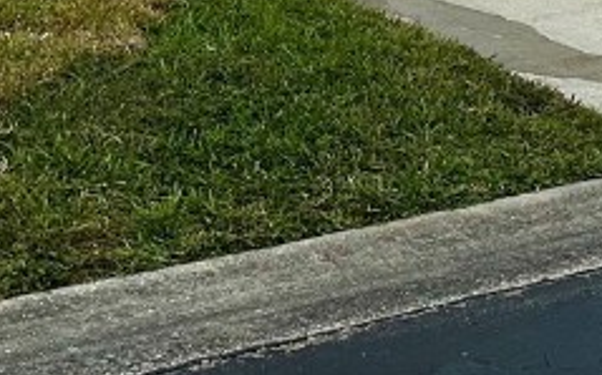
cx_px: 579
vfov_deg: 10.7
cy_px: -440
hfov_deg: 18.7
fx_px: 1787
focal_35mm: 109
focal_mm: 6.86
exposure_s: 1/4762
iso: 80
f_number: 1.78
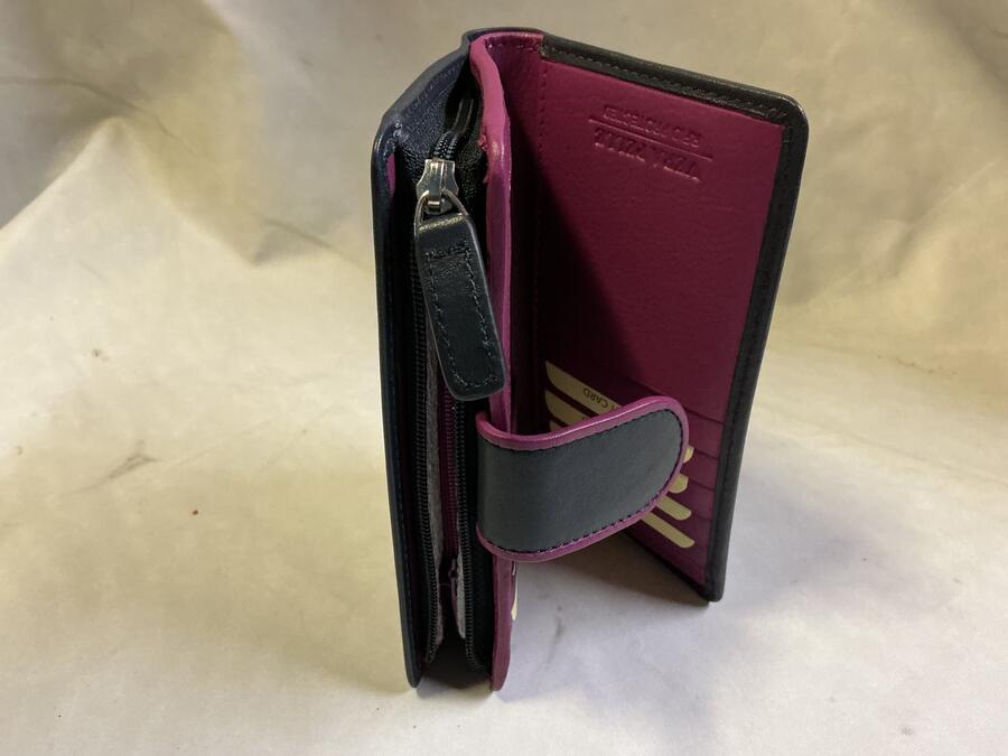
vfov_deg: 48.2
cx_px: 504
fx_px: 844
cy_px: 378
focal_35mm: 29
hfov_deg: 61.7
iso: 200
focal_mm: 3
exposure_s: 1/50
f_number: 1.8
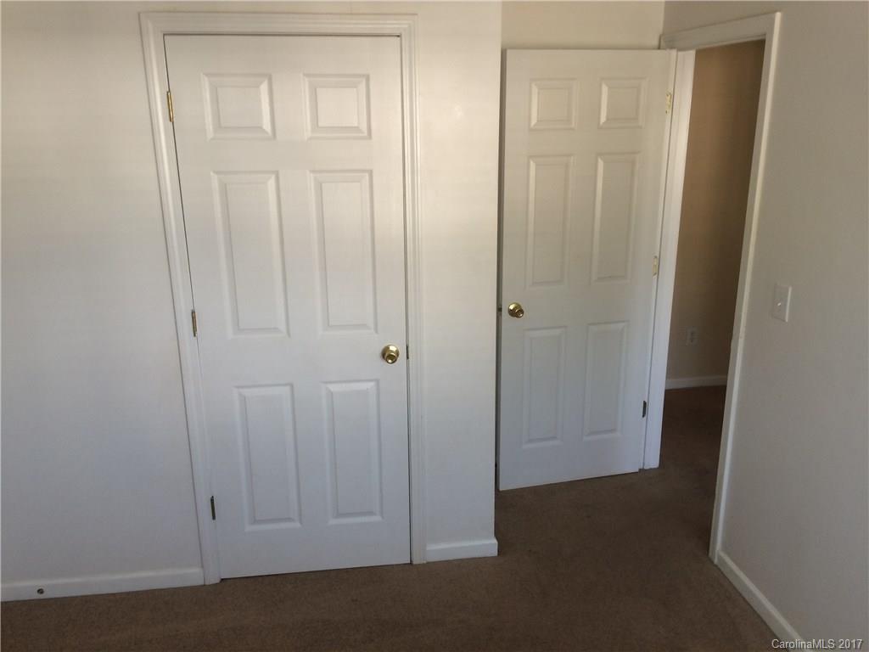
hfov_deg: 61.7
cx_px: 434
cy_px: 326
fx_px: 728
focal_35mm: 29
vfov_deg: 48.2
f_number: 2.2
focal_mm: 4.15
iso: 50
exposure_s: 1/30
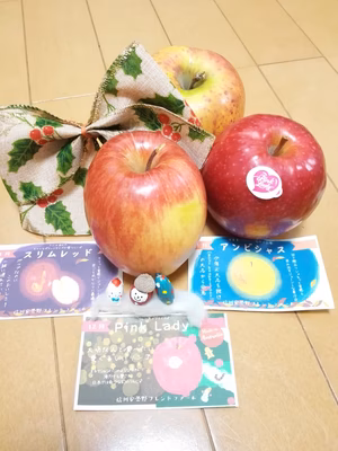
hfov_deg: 48.2
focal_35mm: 29
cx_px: 169
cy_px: 226
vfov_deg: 61.7
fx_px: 378
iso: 400
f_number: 2
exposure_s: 1/20
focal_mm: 3.8
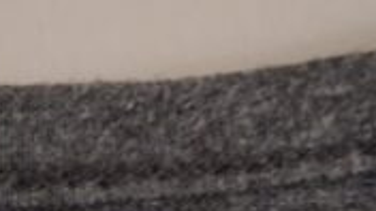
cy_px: 290
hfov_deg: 18.8
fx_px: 1137
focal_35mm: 114
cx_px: 162
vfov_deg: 10.4
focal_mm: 5.54
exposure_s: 1/20
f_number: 1.8
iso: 1000
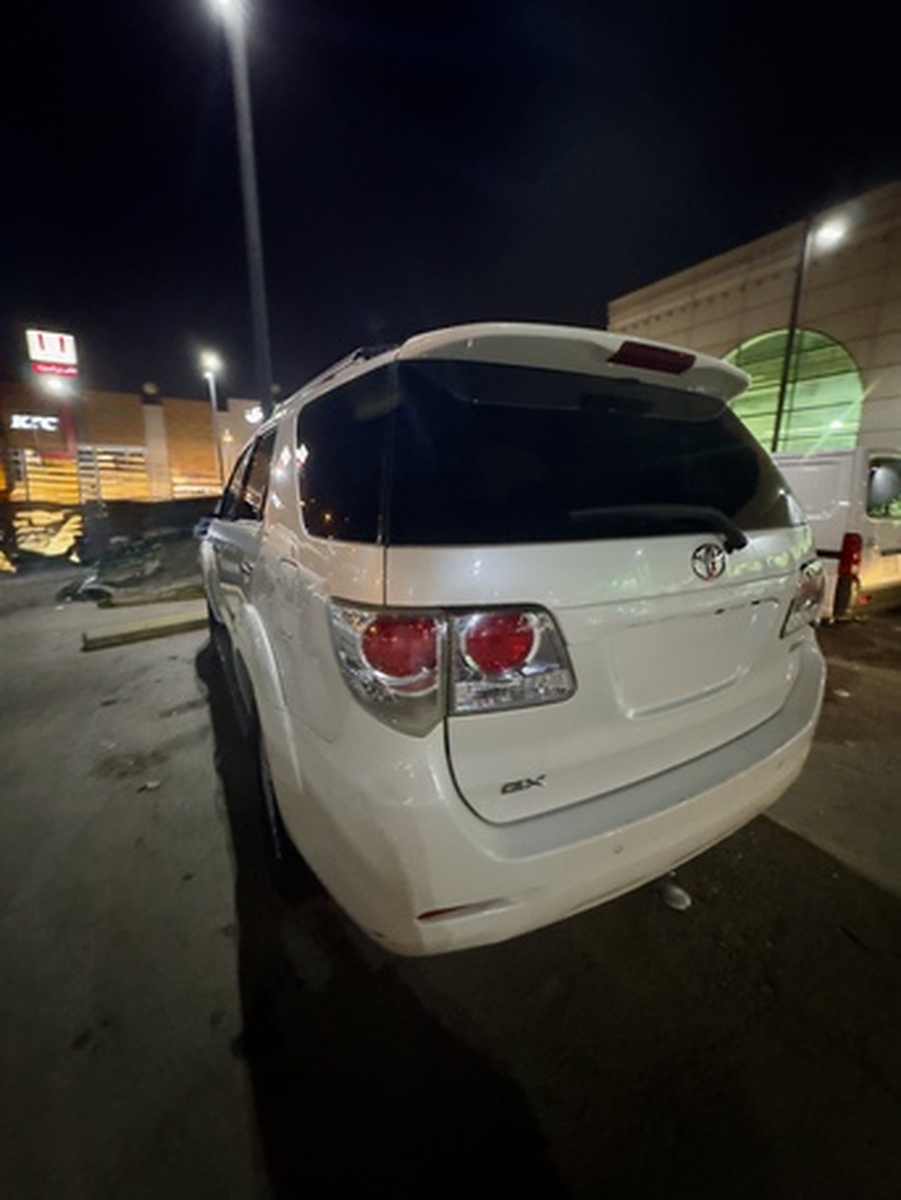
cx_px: 450
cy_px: 600
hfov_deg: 85.7
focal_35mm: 14
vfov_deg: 102.0
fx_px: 486
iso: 1250
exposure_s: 1/30
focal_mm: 2.22
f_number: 2.2
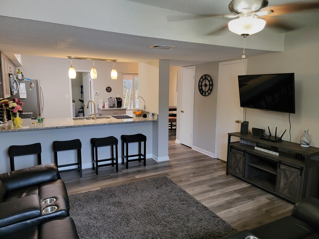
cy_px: 120
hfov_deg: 71.6
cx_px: 160
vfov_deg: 56.8
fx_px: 221
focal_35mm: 24
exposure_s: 1/40
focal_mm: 6.7
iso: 160
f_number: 1.8
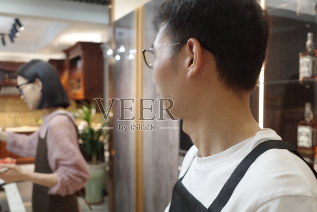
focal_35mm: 36
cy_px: 116
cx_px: 136
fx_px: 317
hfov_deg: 53.0
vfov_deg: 36.8
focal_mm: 18.3
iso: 250
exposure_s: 1/30
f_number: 2.8
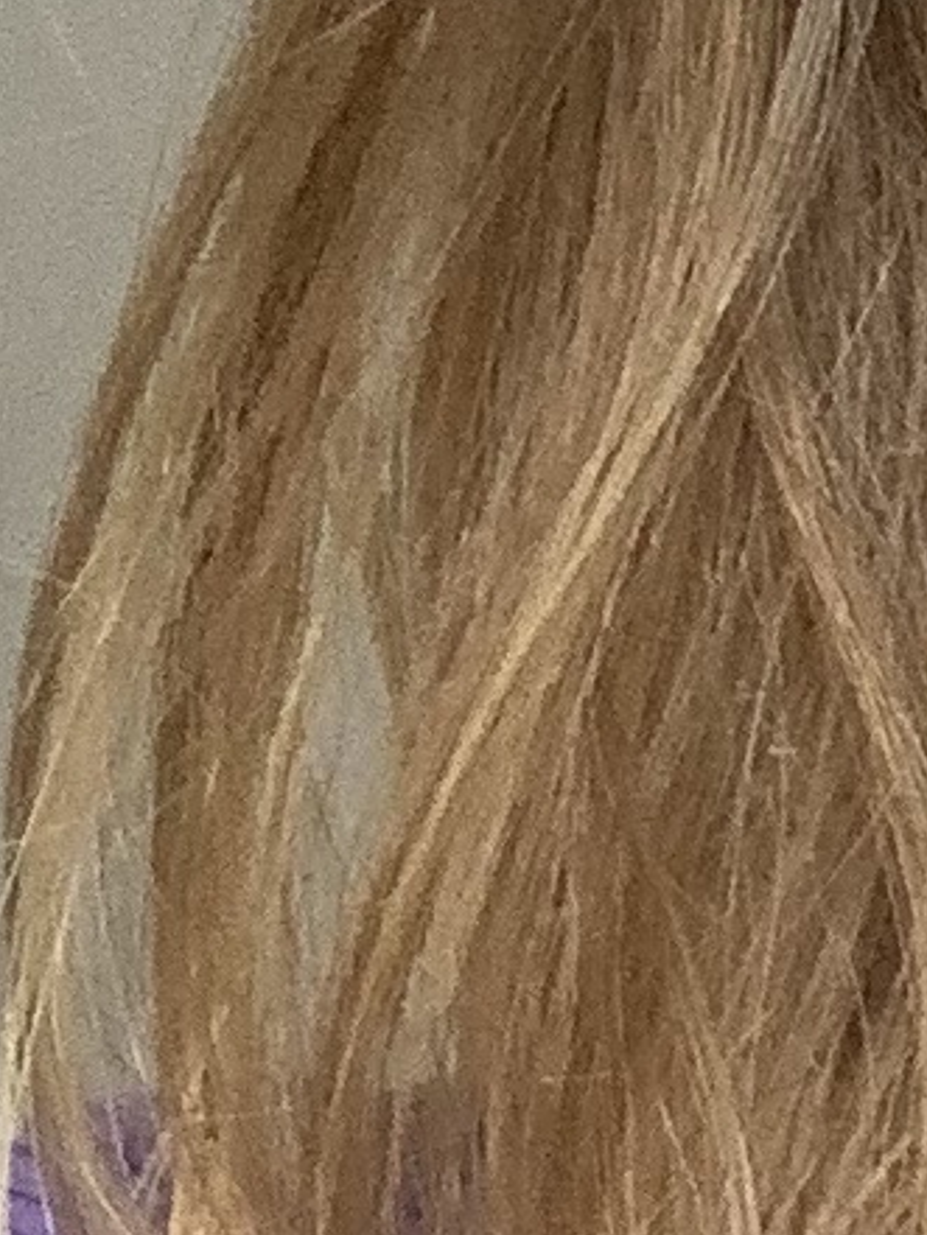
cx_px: 2896
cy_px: 389
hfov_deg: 6.1
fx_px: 7994
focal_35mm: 224
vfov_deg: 8.8
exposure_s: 1/101
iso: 64
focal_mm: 2.87
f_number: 2.2
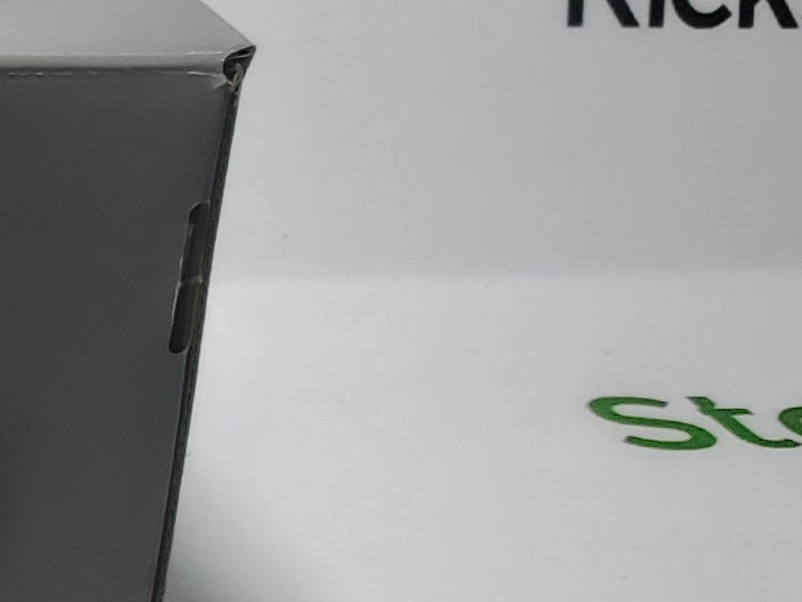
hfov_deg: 13.4
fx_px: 2873
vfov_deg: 12.0
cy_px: 333
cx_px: -851
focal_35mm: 124
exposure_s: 1/435
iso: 50
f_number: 1.5
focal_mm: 4.3
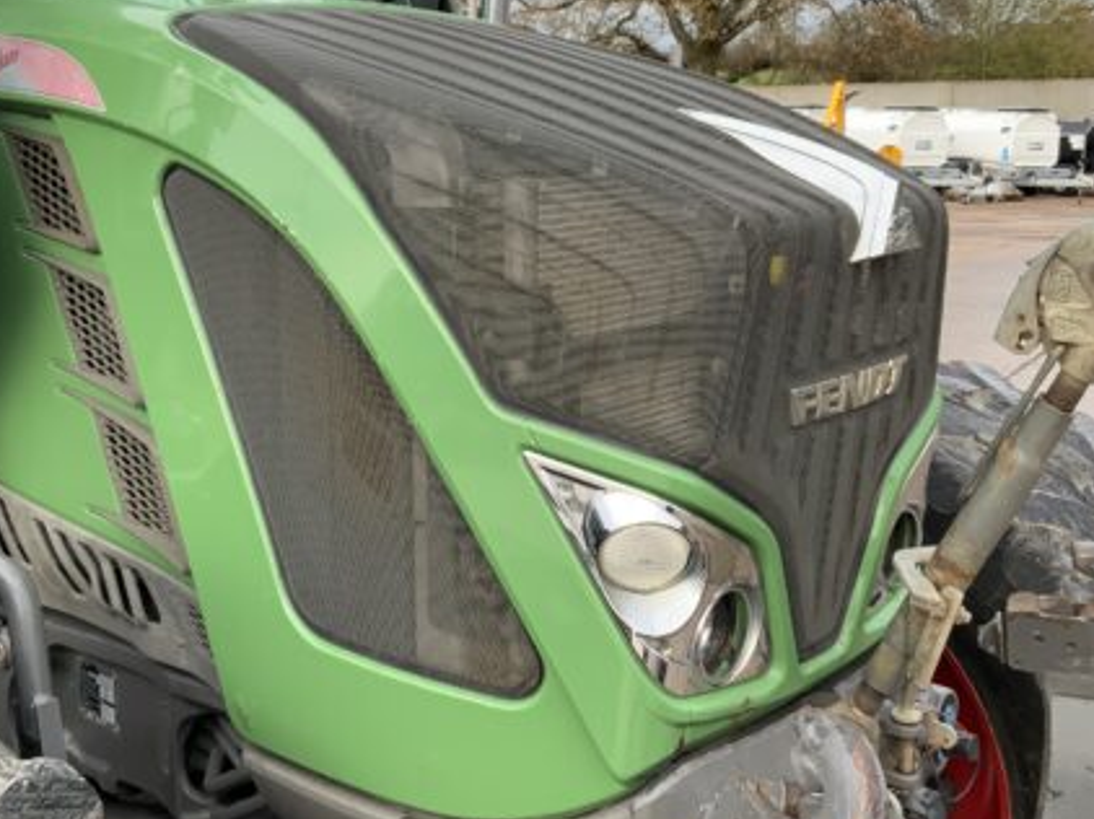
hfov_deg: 42.9
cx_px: 480
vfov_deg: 32.7
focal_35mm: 44
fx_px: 1390
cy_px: 314
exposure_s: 1/146
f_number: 1.8
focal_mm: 3
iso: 16
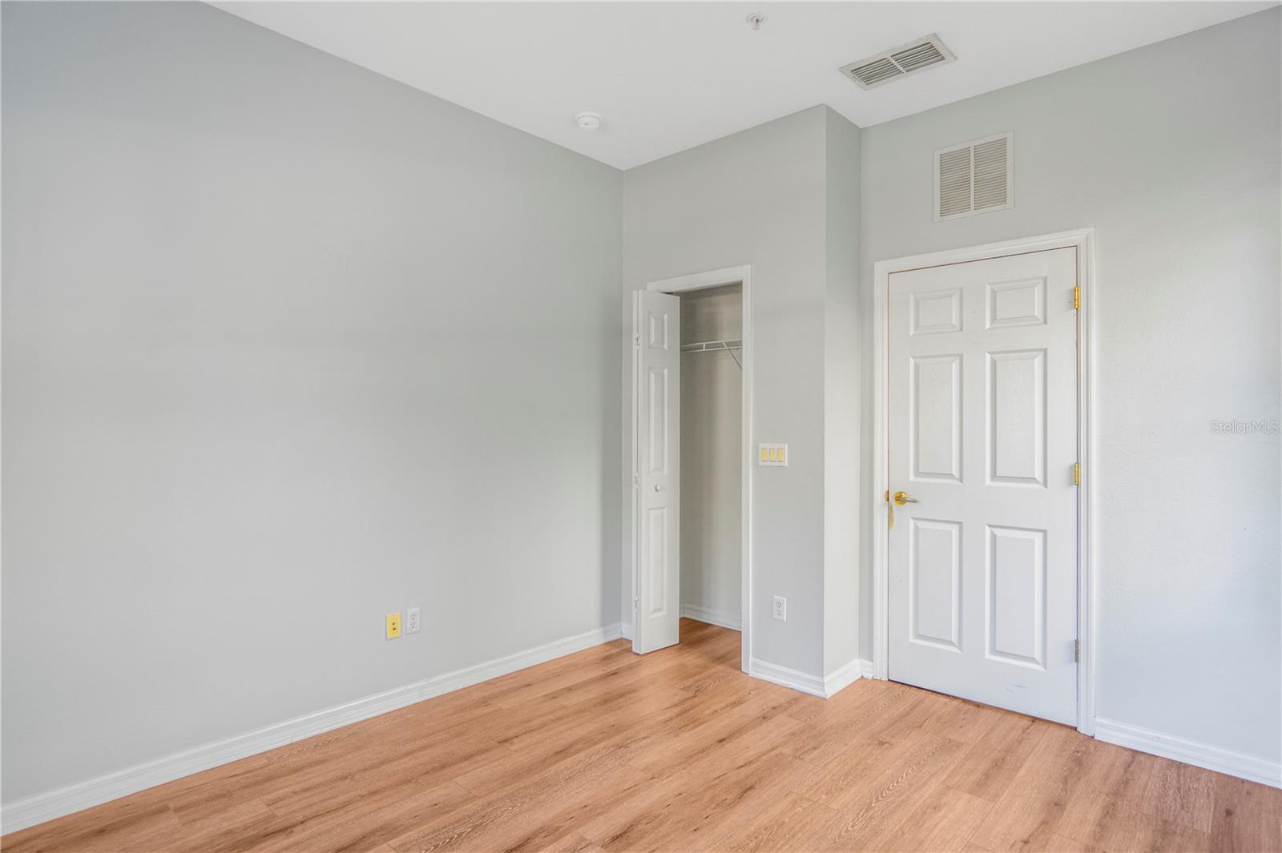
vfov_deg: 67.3
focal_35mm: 18
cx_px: 641
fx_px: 641
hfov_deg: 90.0
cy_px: 426
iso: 100
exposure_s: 1/60
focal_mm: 12
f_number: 2.8
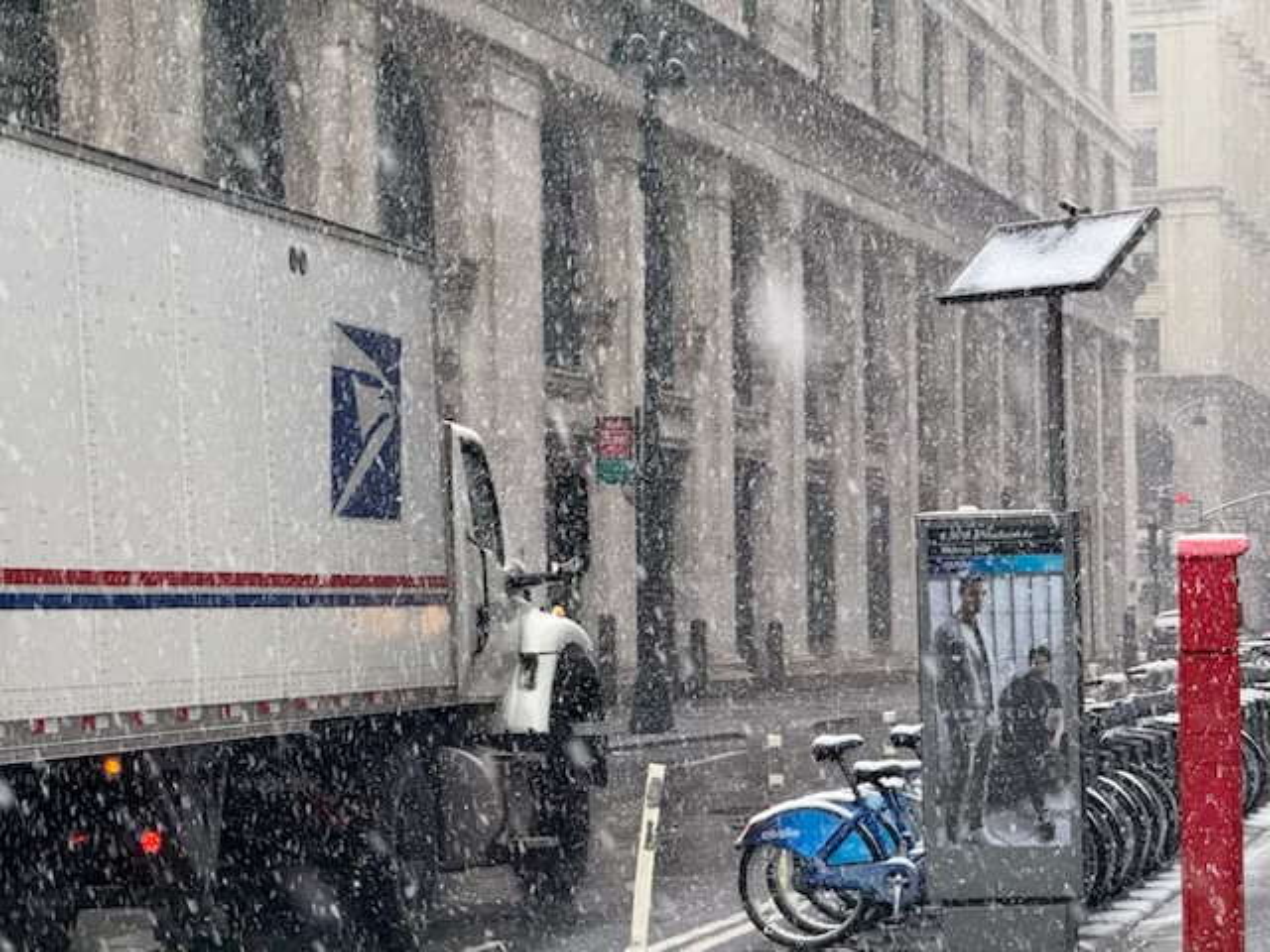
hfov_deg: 16.4
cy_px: 476
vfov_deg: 12.3
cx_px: 635
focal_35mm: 120
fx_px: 4403
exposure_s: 1/99
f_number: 2.8
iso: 250
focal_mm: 15.66
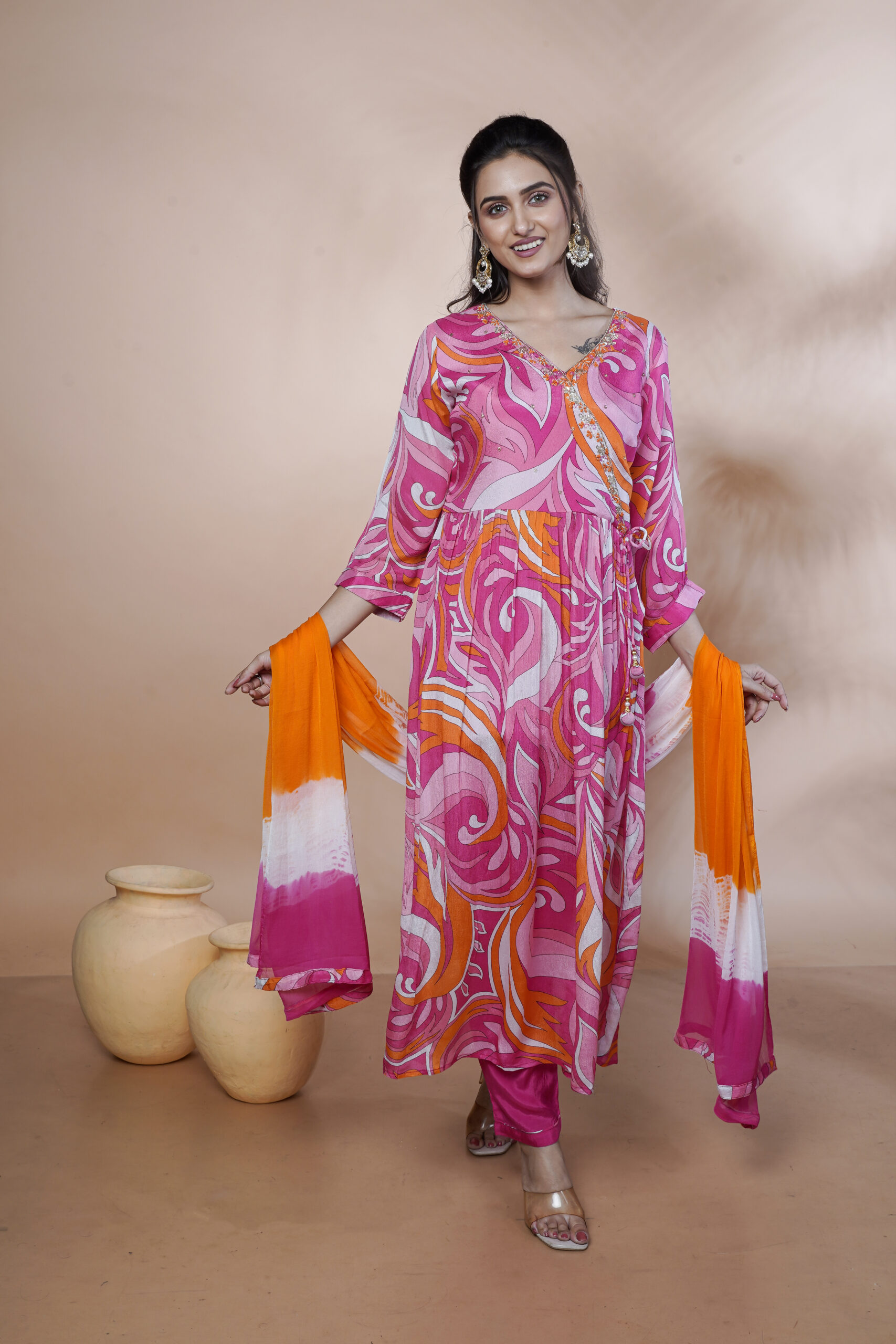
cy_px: 672
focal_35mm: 39
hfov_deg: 34.2
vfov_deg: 49.6
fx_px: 1456
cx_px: 448
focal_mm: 39
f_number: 13
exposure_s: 1/125
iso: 125
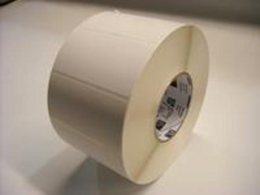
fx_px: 263
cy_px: 98
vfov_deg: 40.7
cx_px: 130
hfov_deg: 52.6
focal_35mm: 35
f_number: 2.8
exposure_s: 1/60
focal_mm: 5.7
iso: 175
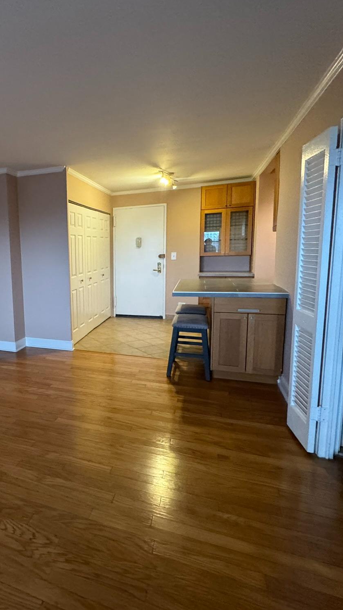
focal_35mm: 21
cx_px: 52
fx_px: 339
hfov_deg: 49.3
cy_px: 298
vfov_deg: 83.8
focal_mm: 2.22
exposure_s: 1/60
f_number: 2.2
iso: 500
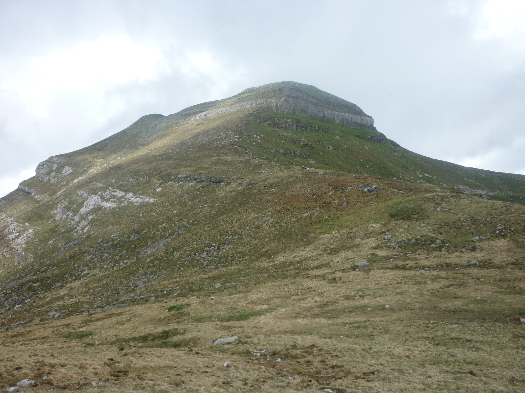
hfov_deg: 55.4
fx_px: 500
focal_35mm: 33
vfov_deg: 42.9
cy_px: 196
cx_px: 262
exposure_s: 1/1000
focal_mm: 5.5
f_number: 2.8
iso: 80
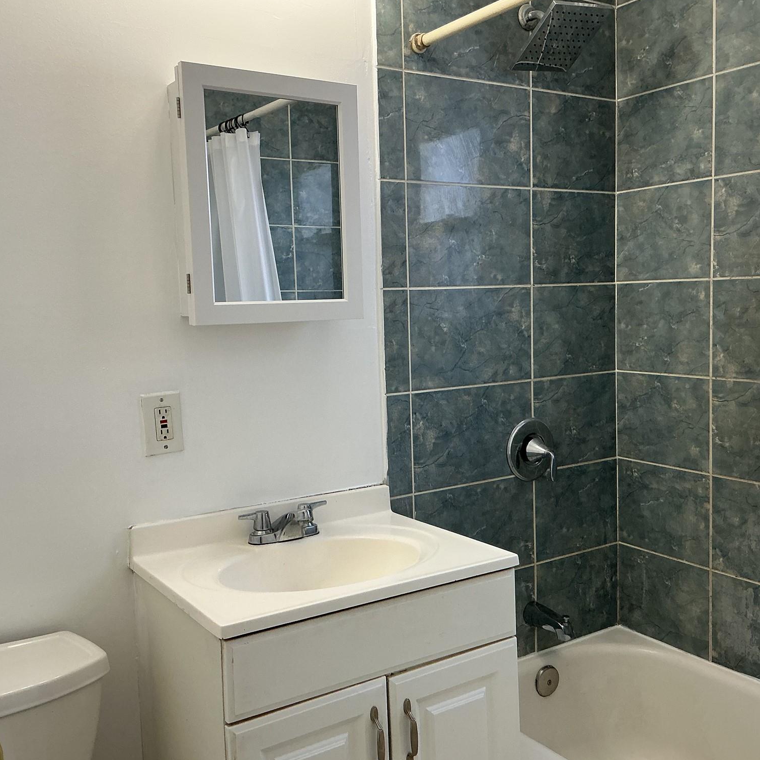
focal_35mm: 35
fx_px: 869
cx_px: 379
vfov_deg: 47.2
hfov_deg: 47.2
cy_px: 376
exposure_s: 1/120
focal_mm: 3
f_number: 1.8
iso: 64
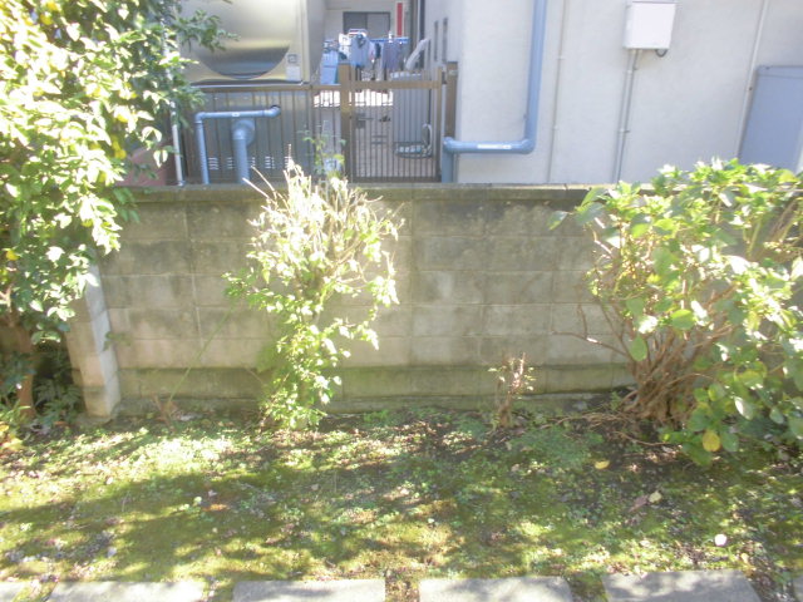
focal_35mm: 26
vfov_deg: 53.1
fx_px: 603
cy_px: 301
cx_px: 402
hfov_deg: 67.3
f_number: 3.5
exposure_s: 1/60
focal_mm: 4.6
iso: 100
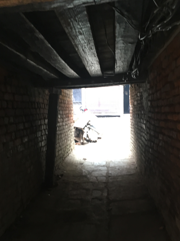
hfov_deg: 38.6
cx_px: 103
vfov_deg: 49.7
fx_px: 257
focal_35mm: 37
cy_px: 148
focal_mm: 4.15
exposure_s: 1/33
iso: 200
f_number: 2.2
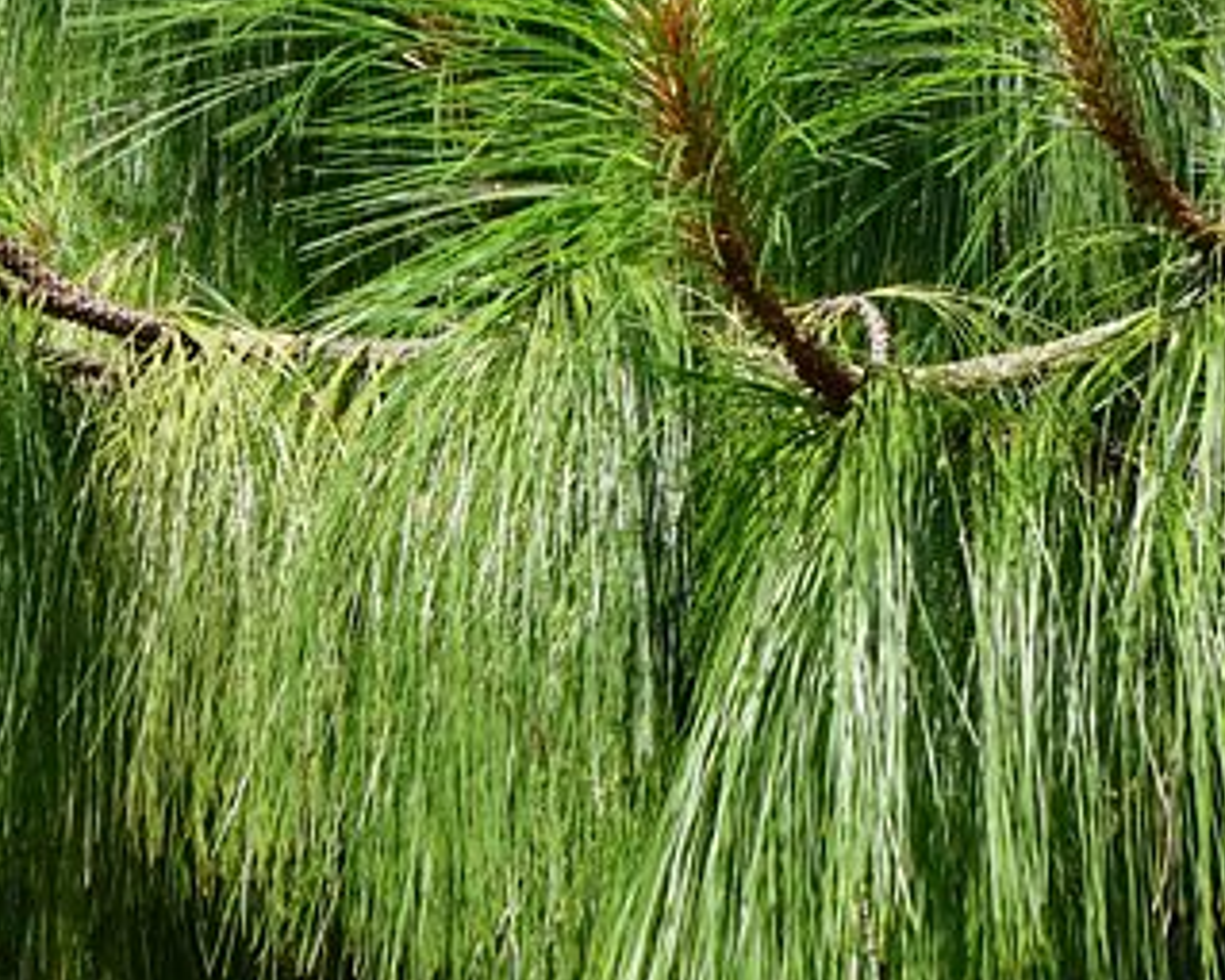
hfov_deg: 18.0
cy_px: 73
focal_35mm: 105
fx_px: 3806
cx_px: 1075
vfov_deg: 14.5
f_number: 9
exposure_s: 1/100
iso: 100
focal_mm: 28
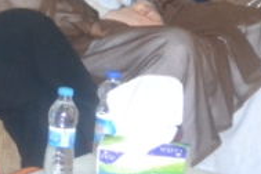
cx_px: -238
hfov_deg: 6.2
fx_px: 2356
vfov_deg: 4.2
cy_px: -191
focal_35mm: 325
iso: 3200
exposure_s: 1/60
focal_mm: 40
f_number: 5.3
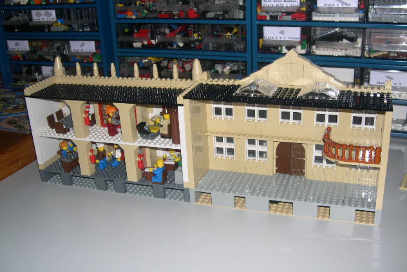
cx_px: 202
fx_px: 452
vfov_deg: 33.4
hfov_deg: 48.4
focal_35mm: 40
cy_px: 135
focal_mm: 8
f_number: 2.8
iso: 100
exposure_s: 1/60
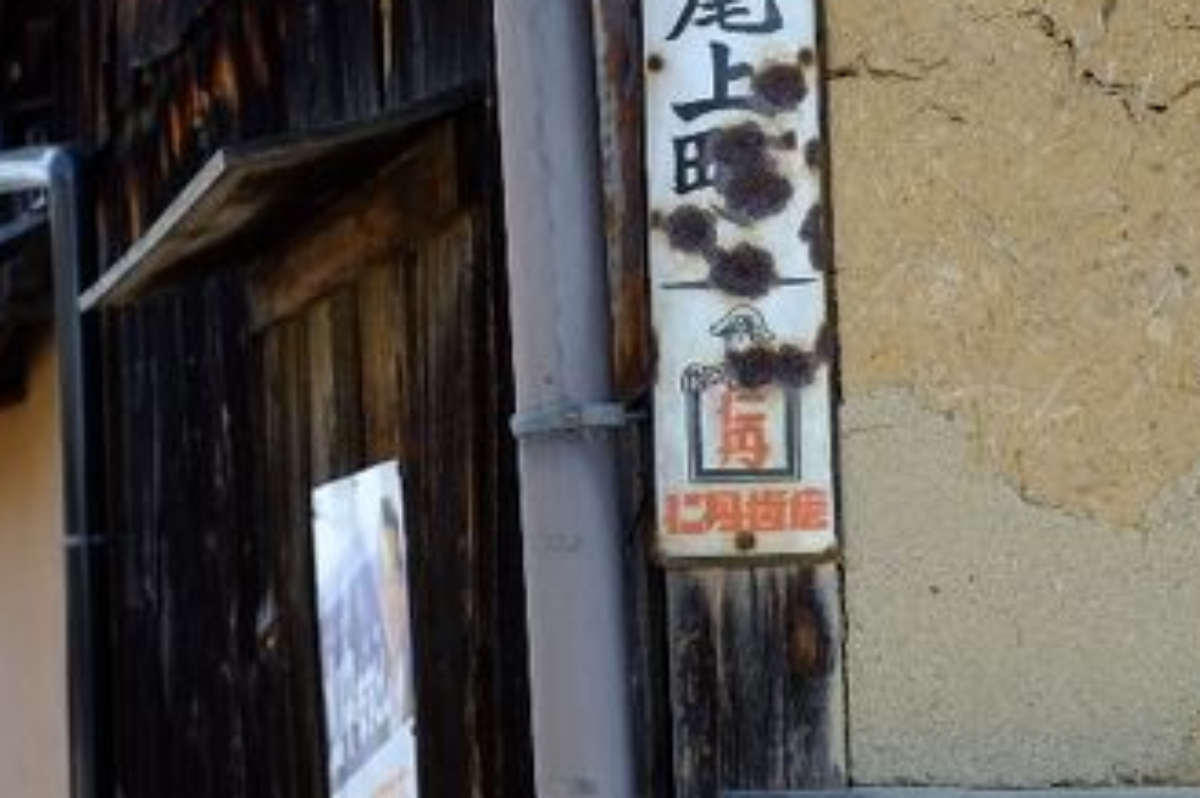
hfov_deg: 19.5
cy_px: 92
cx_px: 684
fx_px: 3496
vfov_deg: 12.9
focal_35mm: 105
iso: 200
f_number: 5.6
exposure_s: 1/150
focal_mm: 35
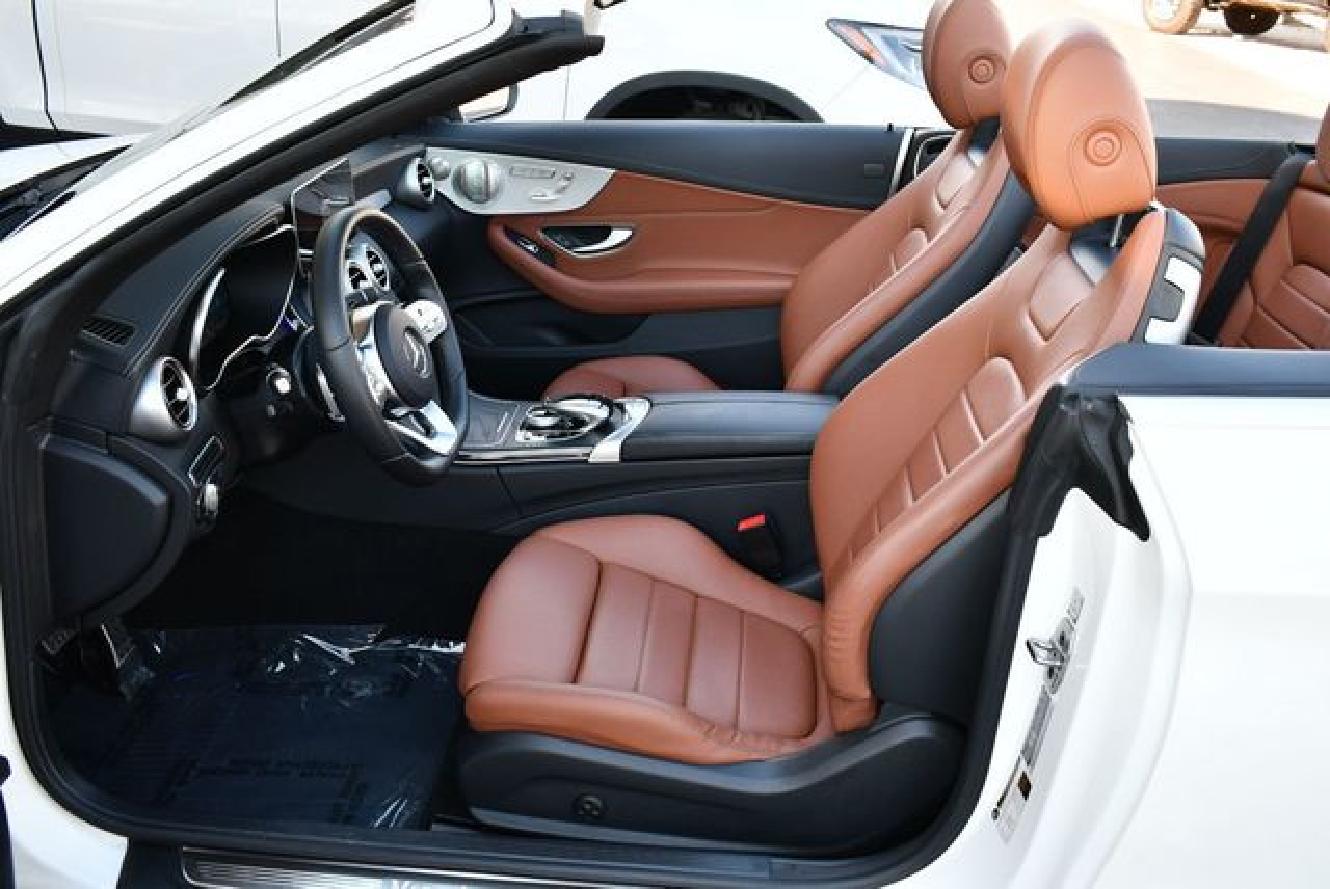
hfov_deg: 53.1
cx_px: 665
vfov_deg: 36.9
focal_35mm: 36
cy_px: 444
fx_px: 1331
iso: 400
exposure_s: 1/250
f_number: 4
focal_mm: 18
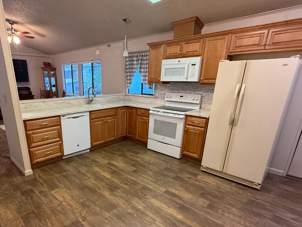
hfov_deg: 77.8
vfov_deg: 62.7
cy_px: 140
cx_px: 116
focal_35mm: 21
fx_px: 183
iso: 400
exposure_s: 1/60
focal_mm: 2.22
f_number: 2.2
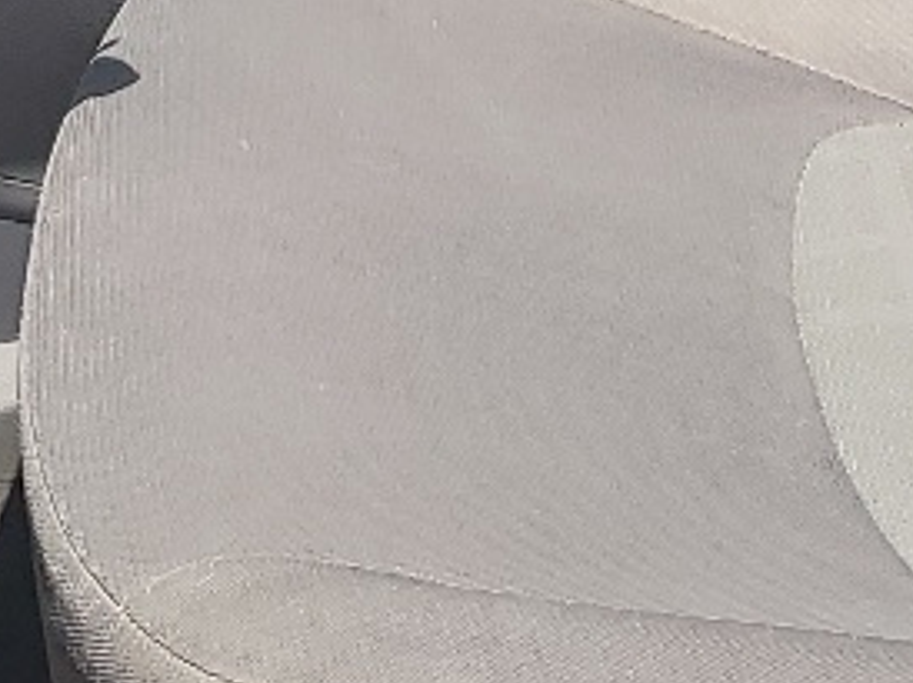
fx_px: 4006
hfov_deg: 13.0
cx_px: 377
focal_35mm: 152
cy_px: -646
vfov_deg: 9.2
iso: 50
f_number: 1.5
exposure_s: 1/1000
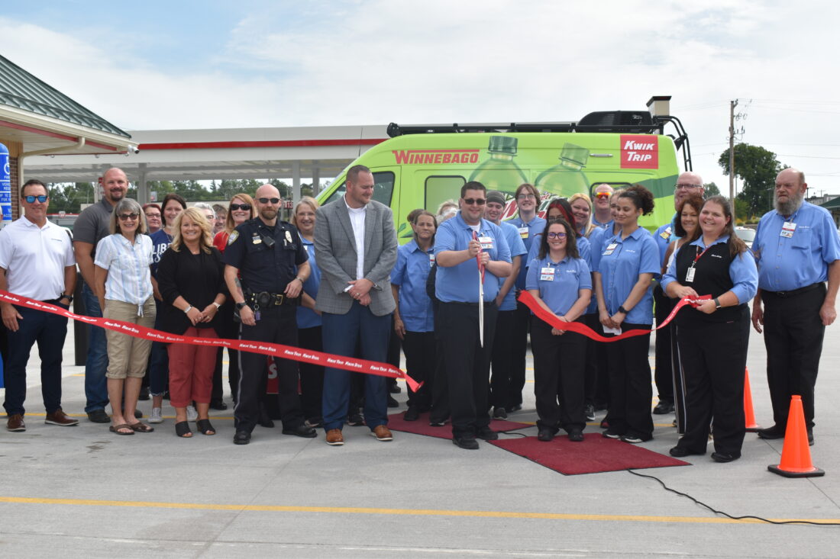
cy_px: 280
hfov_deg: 41.1
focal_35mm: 48
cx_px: 420
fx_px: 1120
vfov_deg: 28.1
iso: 100
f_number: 8
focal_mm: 32
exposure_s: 1/250
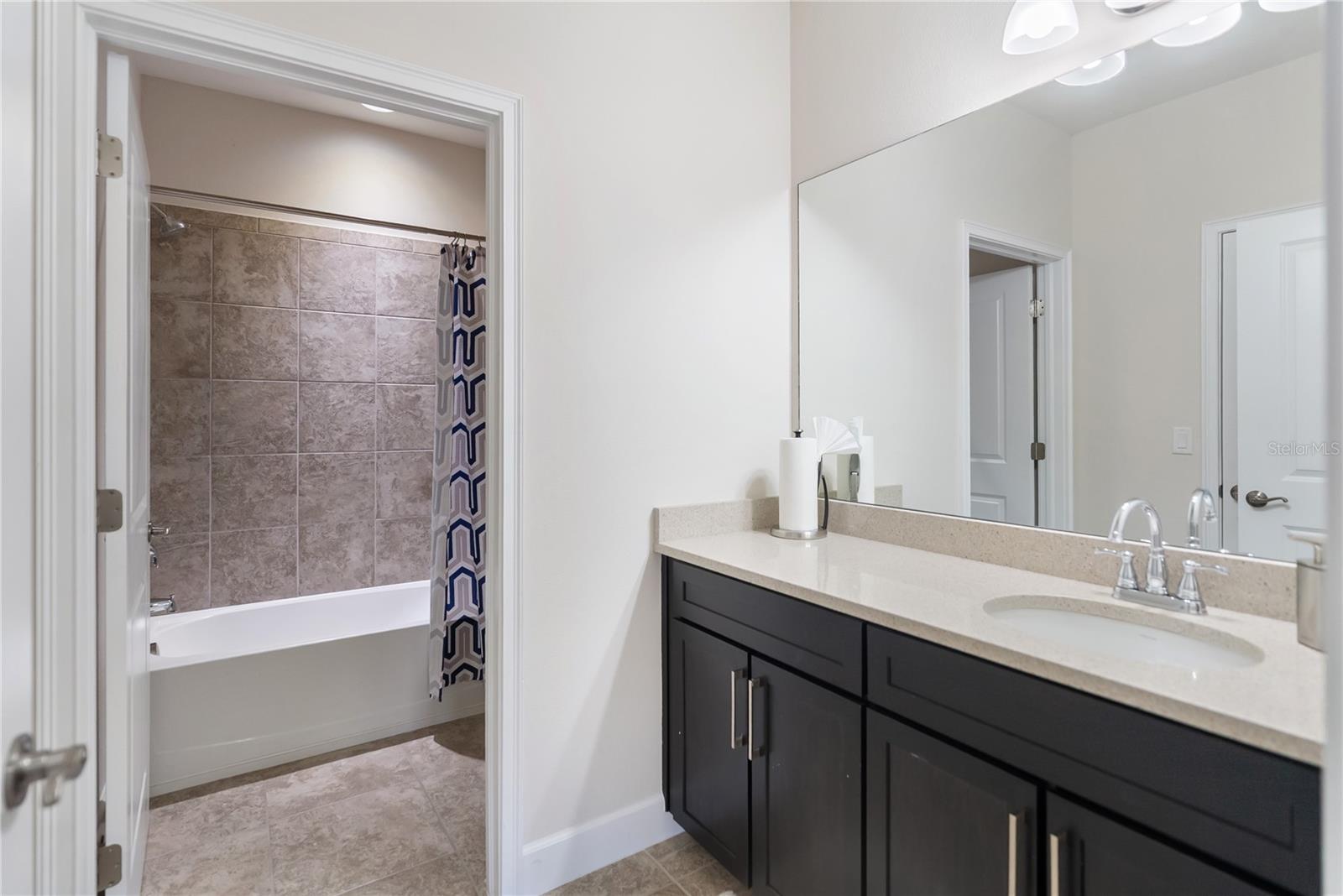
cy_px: 448
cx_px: 672
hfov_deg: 96.7
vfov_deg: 73.8
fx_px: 597
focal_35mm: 16
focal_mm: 16
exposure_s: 1/125
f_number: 2.8
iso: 500
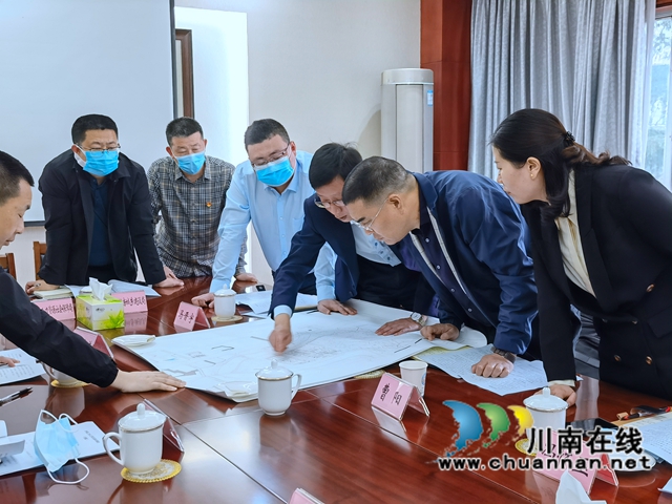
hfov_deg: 44.8
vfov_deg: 34.3
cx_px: 336
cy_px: 252
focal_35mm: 42
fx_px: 815
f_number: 1.9
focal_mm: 6.67
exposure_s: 1/50
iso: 100
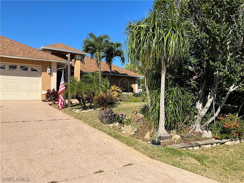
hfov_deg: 61.7
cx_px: 122
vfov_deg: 48.2
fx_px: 204
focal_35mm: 29
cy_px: 92
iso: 25
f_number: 1.8
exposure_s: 1/2538
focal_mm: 3
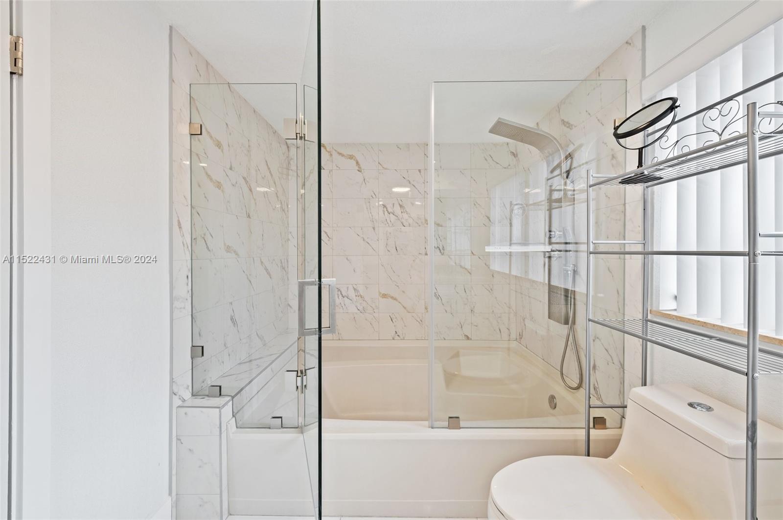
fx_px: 304
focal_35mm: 14
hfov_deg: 104.3
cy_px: 260
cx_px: 392
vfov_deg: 81.1
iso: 200
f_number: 8
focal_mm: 14
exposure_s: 1/4
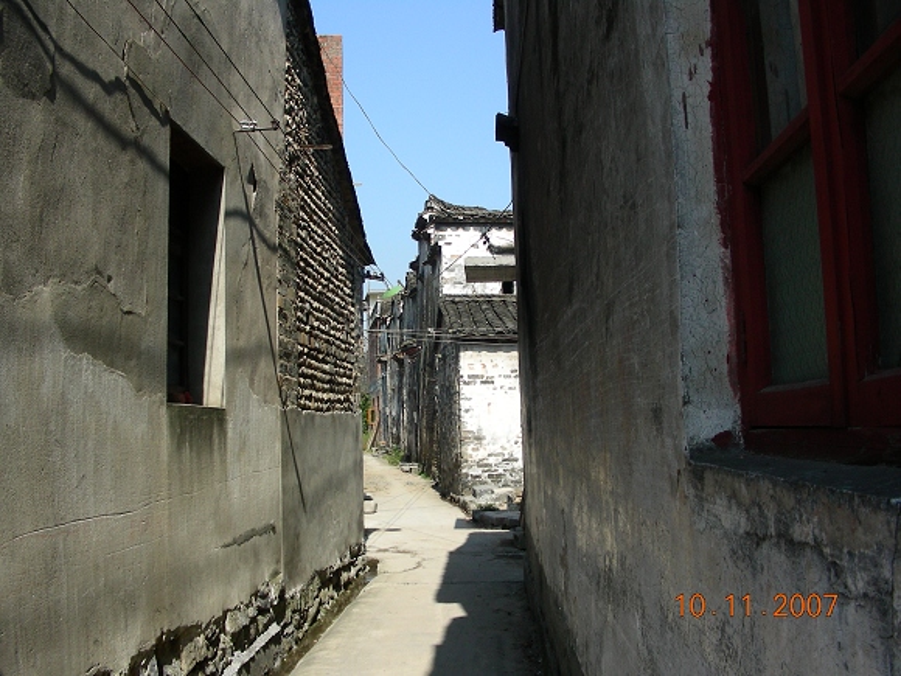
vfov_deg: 37.7
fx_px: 989
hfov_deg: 49.0
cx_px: 450
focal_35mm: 38
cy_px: 338
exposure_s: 1/493
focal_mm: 6.3
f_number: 4
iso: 50
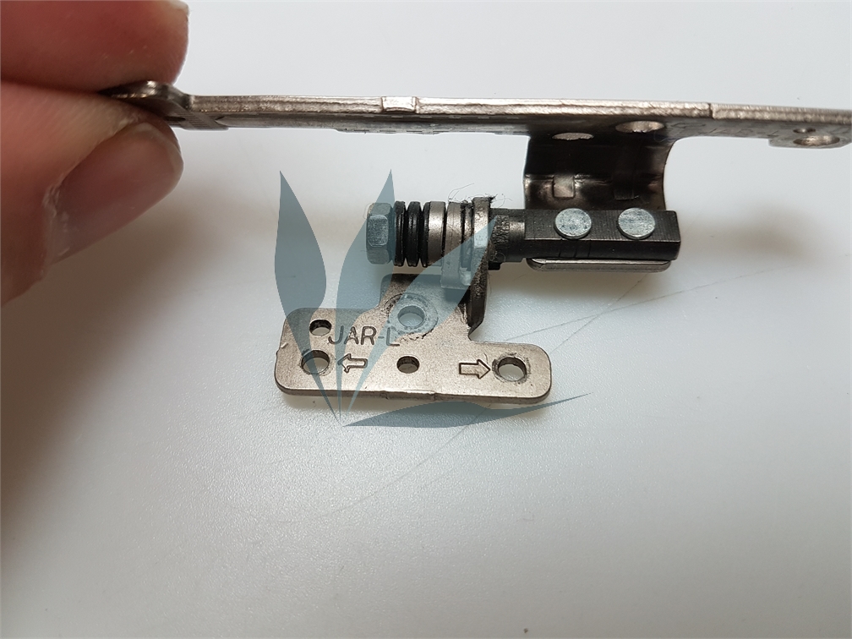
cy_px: 320
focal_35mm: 26
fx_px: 640
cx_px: 426
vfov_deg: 53.1
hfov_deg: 67.3
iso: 64
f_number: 1.7
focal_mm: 4.2
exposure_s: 1/100
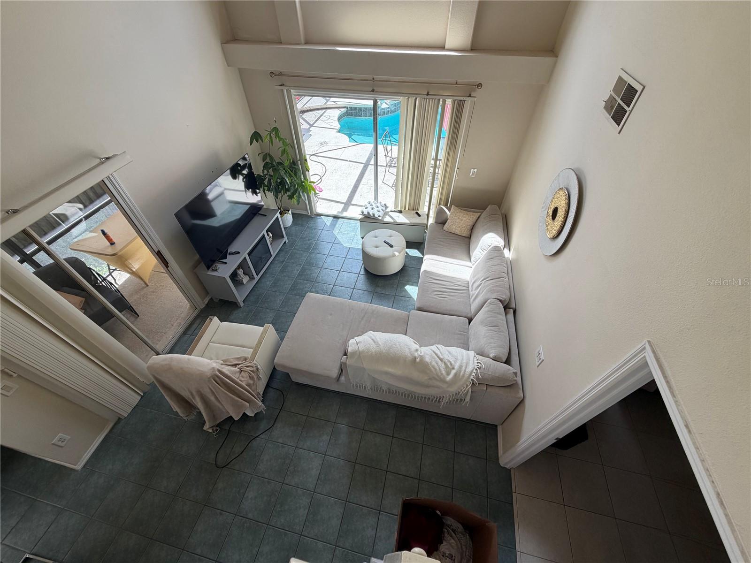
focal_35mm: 14
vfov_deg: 85.7
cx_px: 376
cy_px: 282
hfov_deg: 102.1
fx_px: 304
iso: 64
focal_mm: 2.22
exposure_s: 1/189
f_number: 2.2
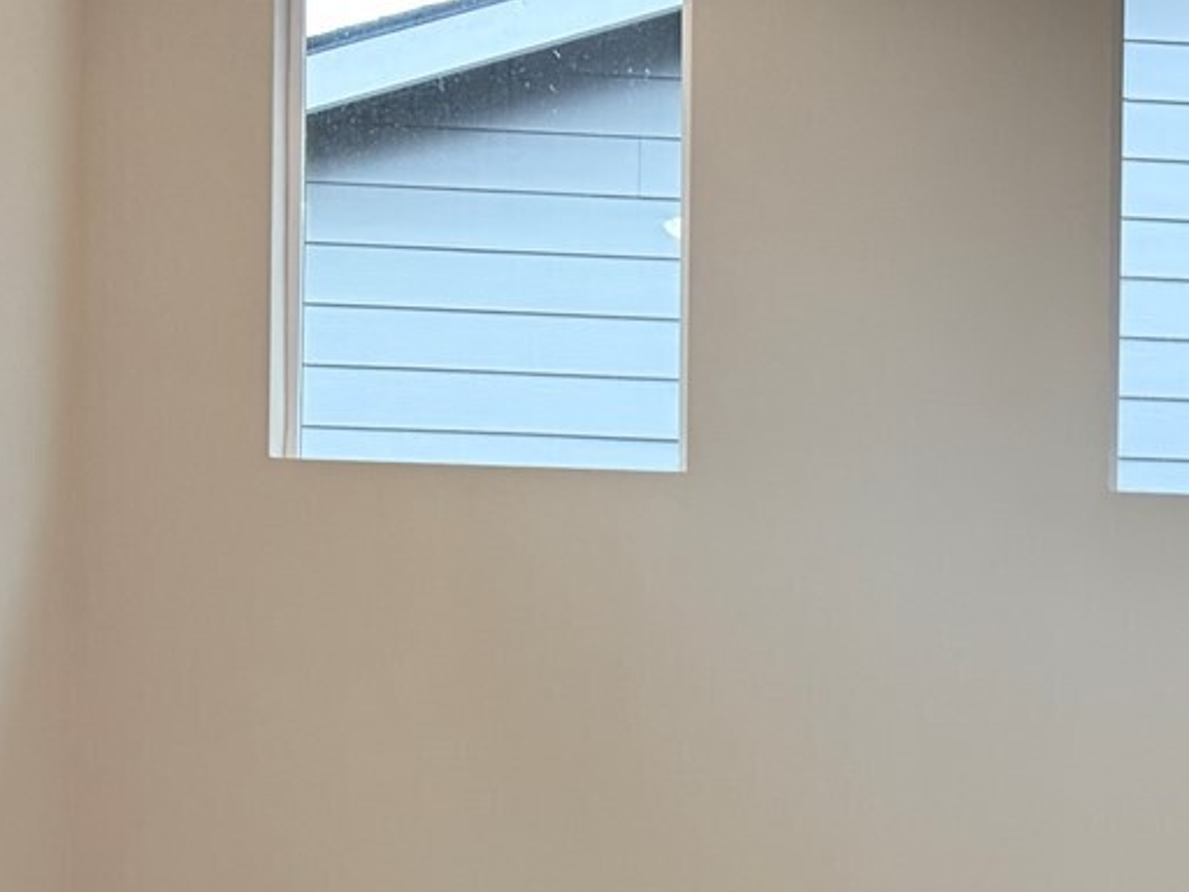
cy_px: 1354
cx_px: 1194
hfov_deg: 24.8
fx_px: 2576
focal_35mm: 75
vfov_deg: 17.6
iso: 160
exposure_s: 1/60
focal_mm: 6.76
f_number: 1.78
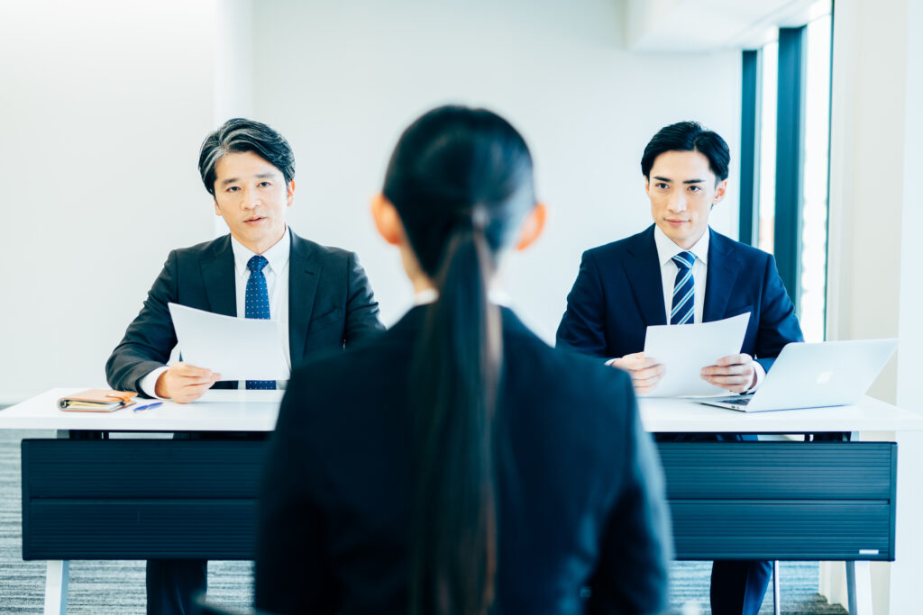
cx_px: 462
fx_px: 1282
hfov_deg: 39.6
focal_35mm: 50
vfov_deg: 27.0
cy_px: 308
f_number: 2.5
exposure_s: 1/125
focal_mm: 50
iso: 400
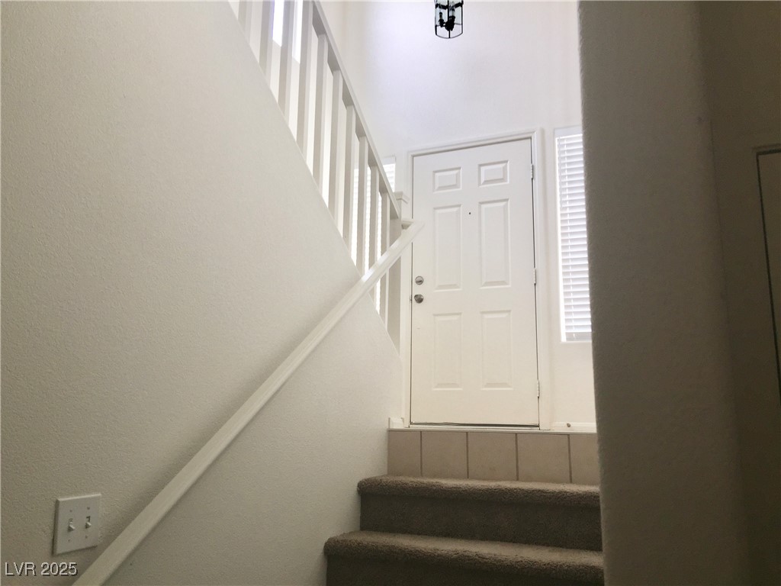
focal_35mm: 29
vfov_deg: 48.2
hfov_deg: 61.7
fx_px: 654
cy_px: 293
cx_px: 390
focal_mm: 4.15
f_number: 2.2
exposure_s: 1/60
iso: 32
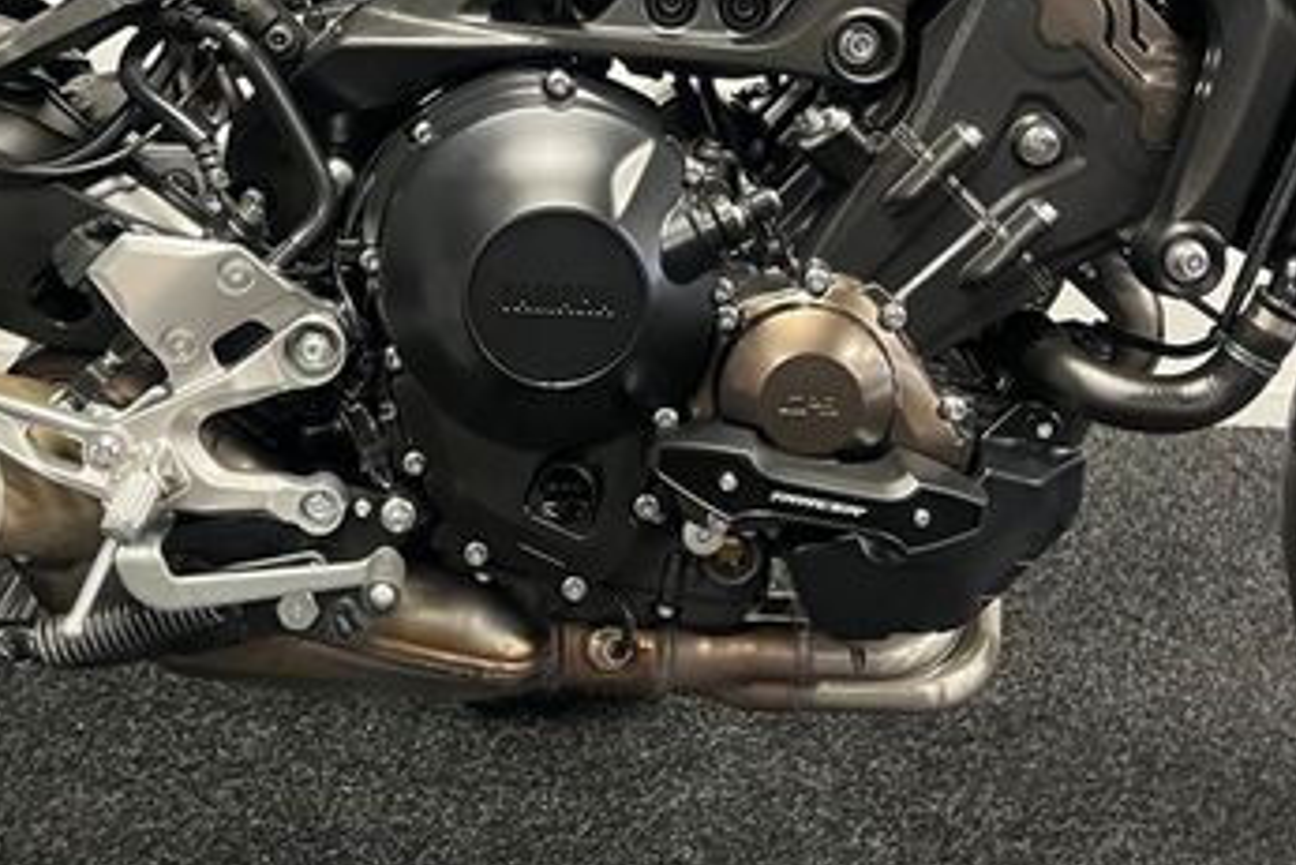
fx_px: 1801
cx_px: 517
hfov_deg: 39.4
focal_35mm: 50
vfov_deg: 25.8
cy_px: 19
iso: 400
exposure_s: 1/33
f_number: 1.6
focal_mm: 5.1
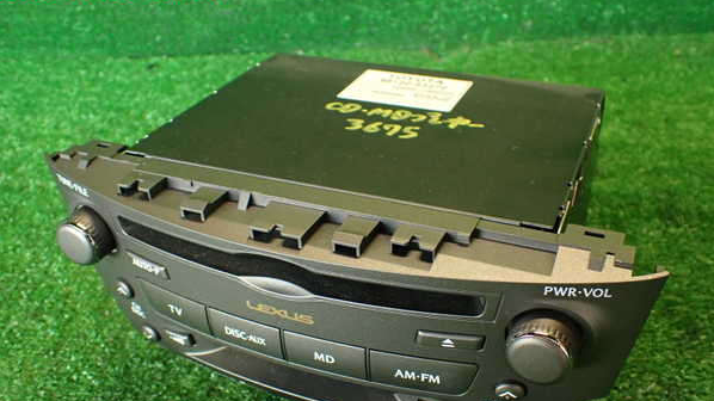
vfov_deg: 33.6
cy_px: 245
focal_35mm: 35
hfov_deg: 56.6
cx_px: 357
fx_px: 662
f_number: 2.4
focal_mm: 5.79
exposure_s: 1/30
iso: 250
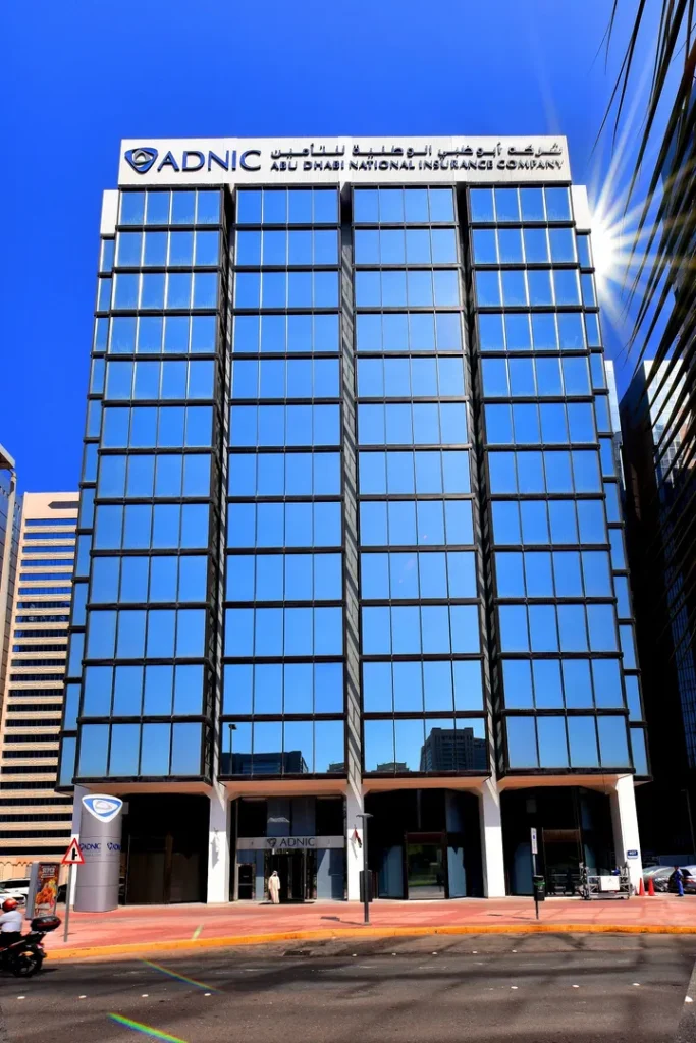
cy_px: 522
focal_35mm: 14
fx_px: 406
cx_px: 348
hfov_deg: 81.2
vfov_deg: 104.2
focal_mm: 14
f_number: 20
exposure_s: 1/160
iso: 200
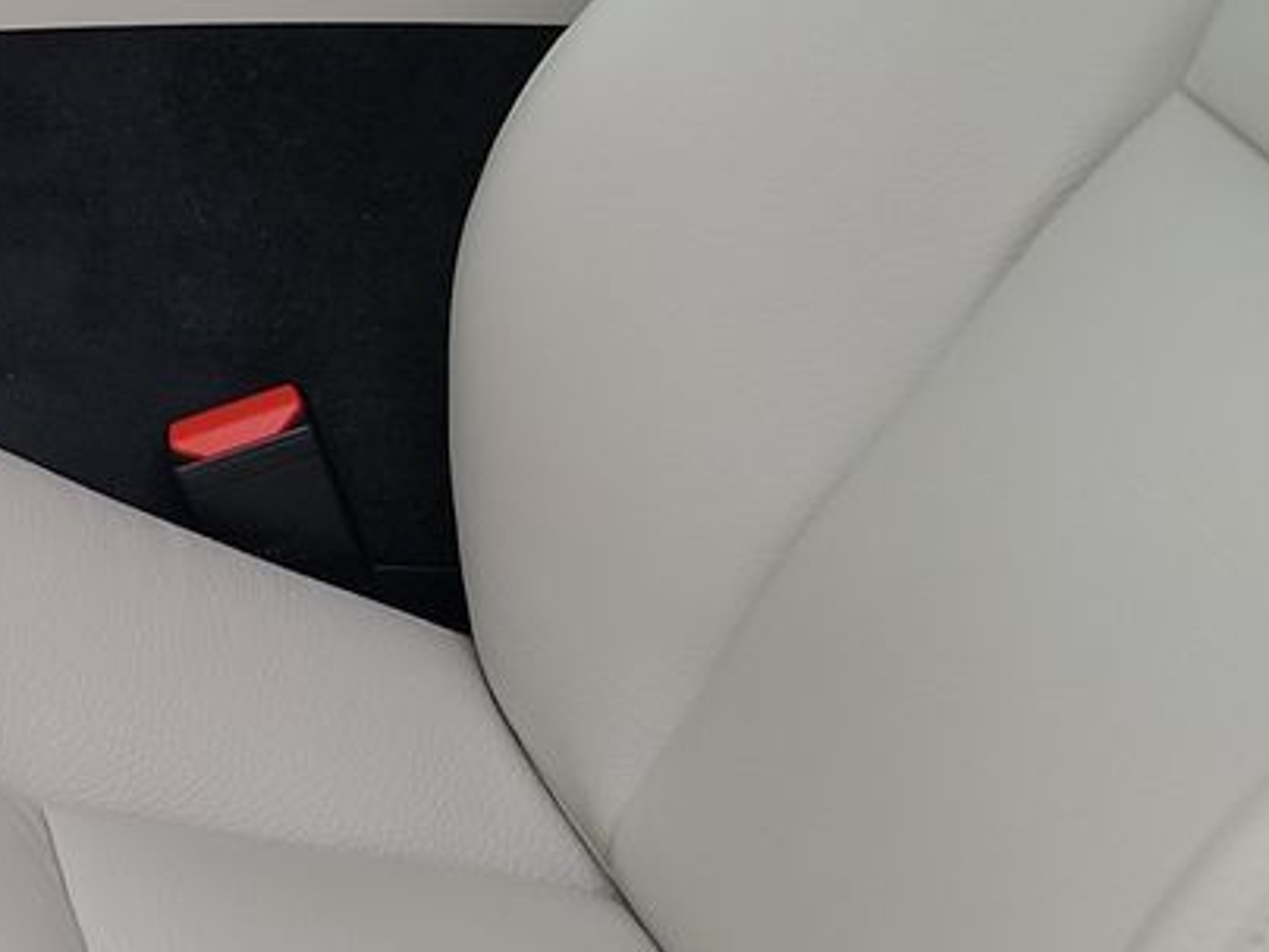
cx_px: -647
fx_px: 3483
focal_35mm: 95
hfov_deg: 18.3
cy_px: 500
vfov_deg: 15.6
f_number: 1.8
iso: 57
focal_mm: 6.7
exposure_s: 1/59
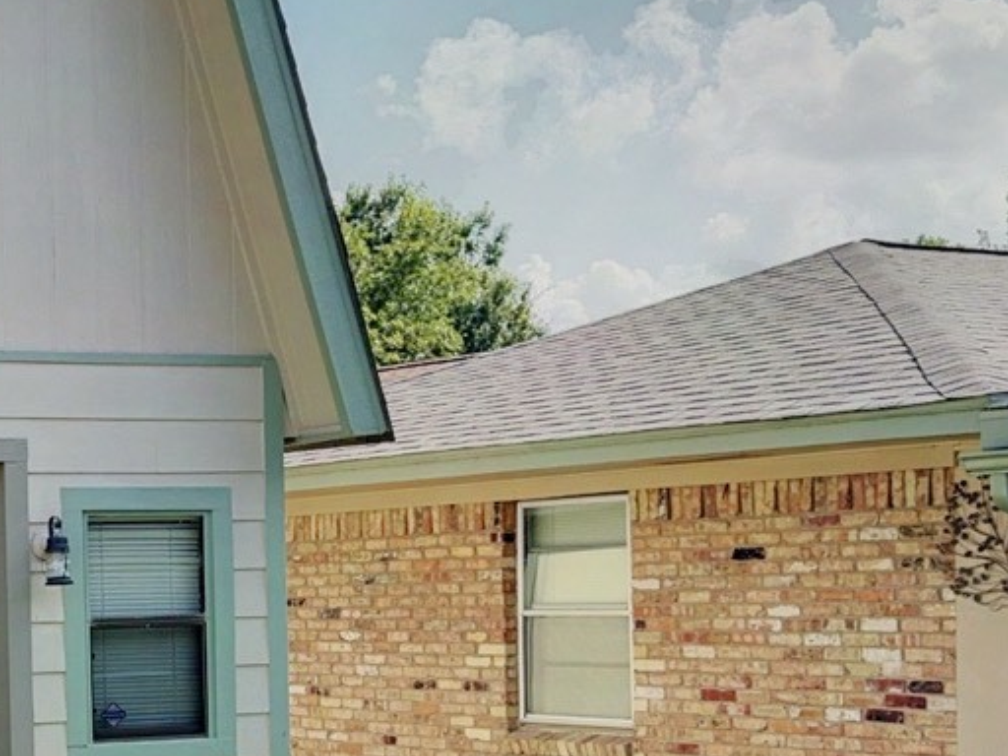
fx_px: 2097
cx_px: -185
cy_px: 604
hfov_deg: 24.6
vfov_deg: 20.2
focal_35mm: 72
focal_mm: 6.76
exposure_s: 1/3247
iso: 80
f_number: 1.78
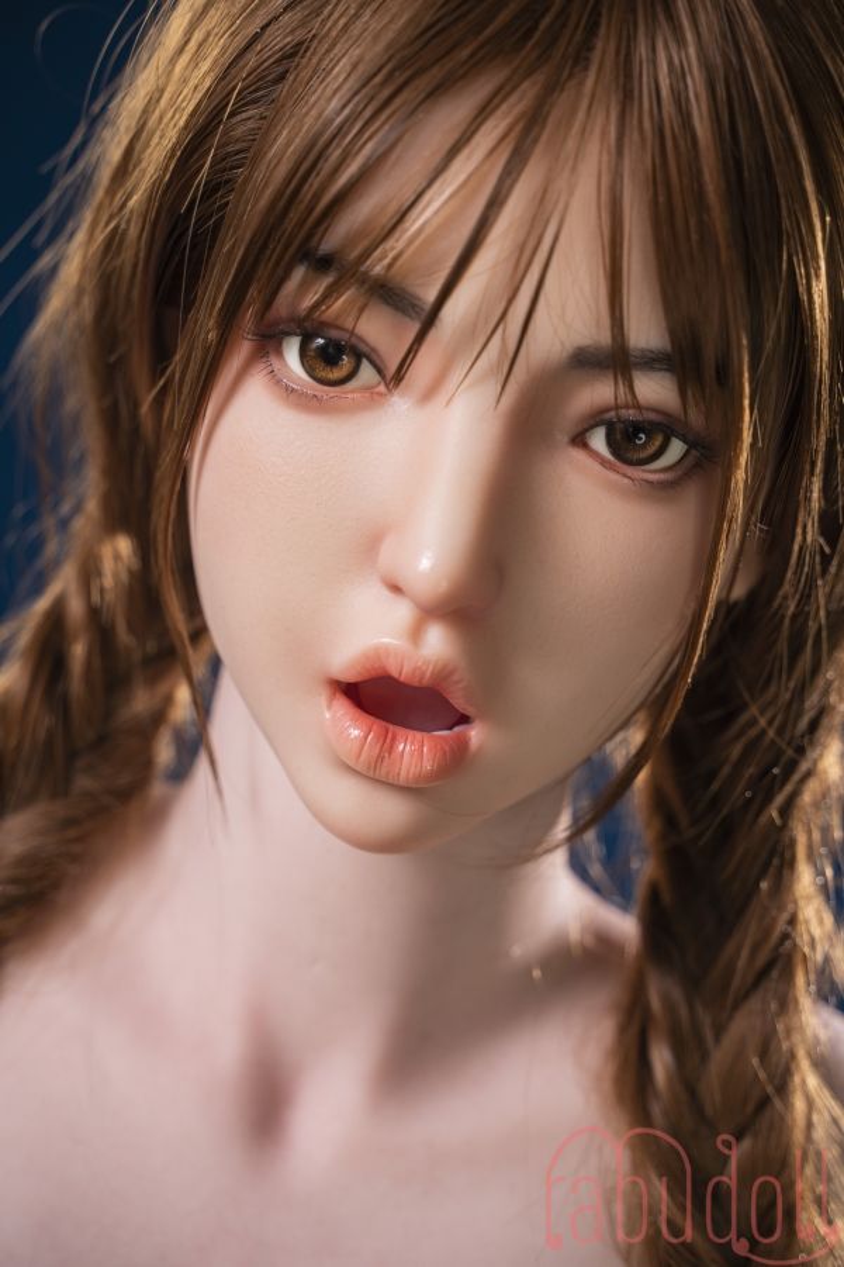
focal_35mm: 66
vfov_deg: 30.5
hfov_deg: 20.6
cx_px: 422
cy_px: 634
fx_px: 2321
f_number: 4.5
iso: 50
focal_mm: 66
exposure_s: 1/100
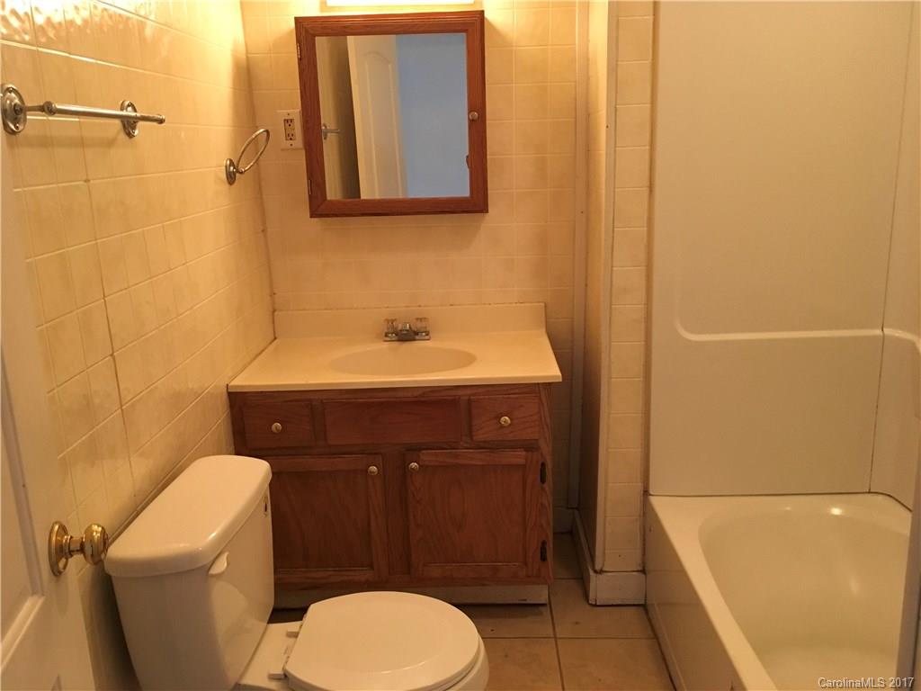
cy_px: 346
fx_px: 772
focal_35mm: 29
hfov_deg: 61.7
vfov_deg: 48.2
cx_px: 460
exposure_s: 1/30
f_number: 2.2
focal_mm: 4.15
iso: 160
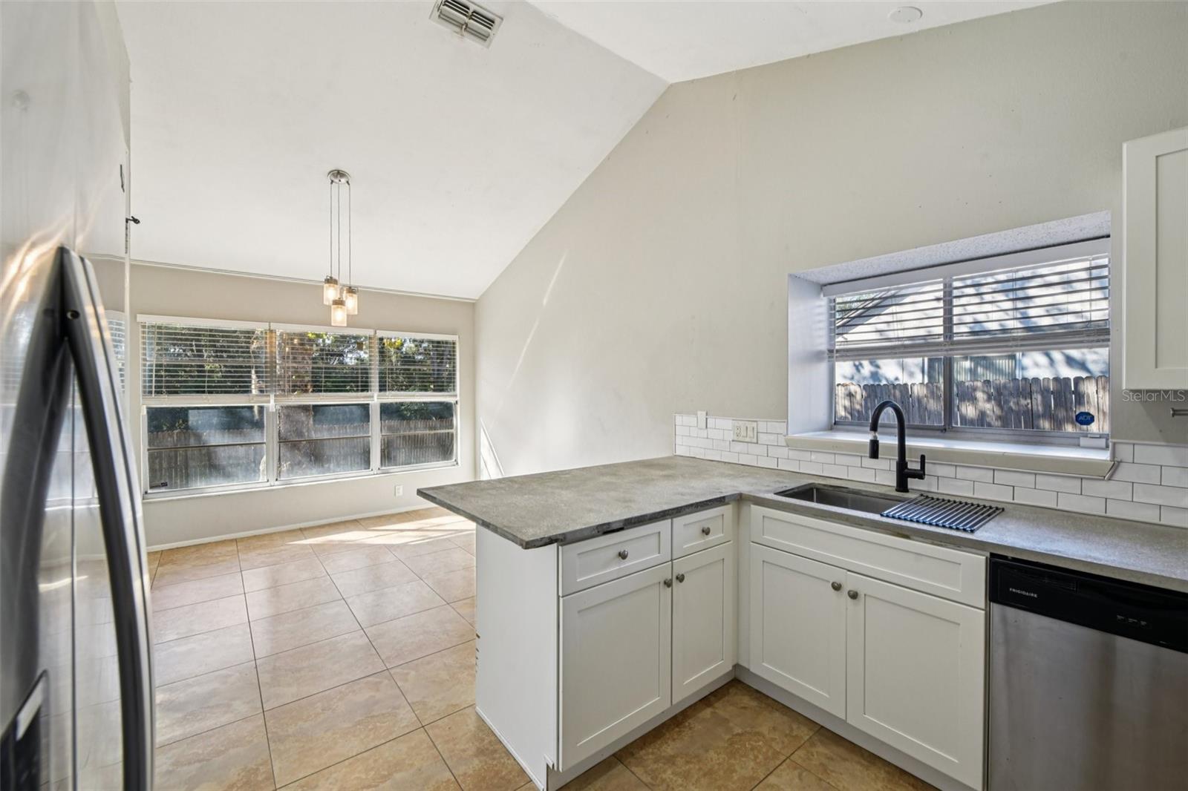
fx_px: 462
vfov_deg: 81.2
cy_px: 396
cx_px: 594
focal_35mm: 14
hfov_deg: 104.3
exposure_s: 1/100
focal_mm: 14
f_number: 8
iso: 400
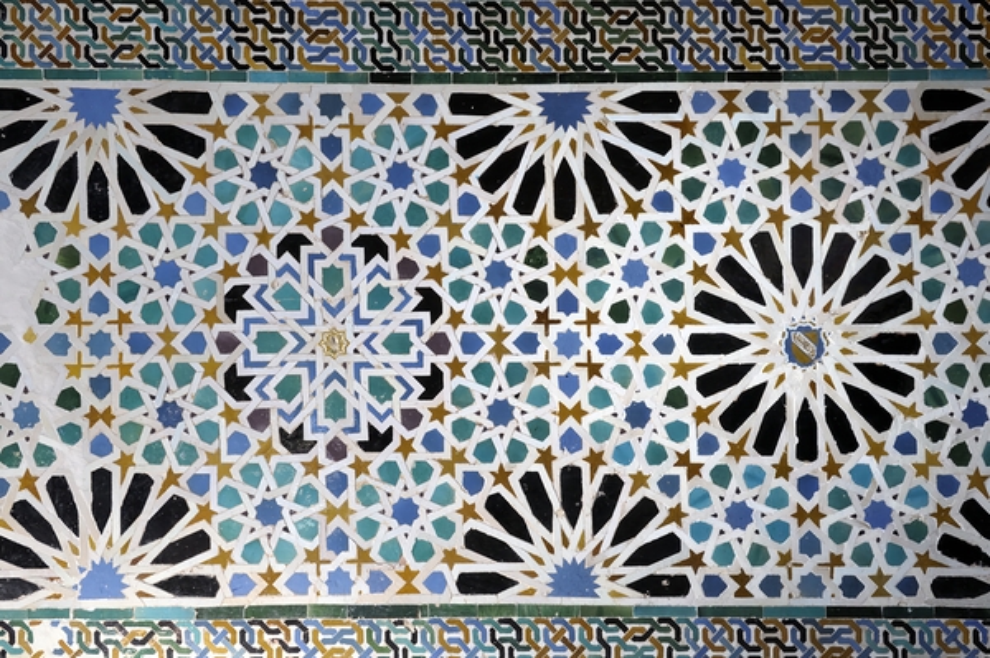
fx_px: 1072
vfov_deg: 34.2
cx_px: 495
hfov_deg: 49.6
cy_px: 329
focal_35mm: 39
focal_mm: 26
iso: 800
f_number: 5.6
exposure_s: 1/50
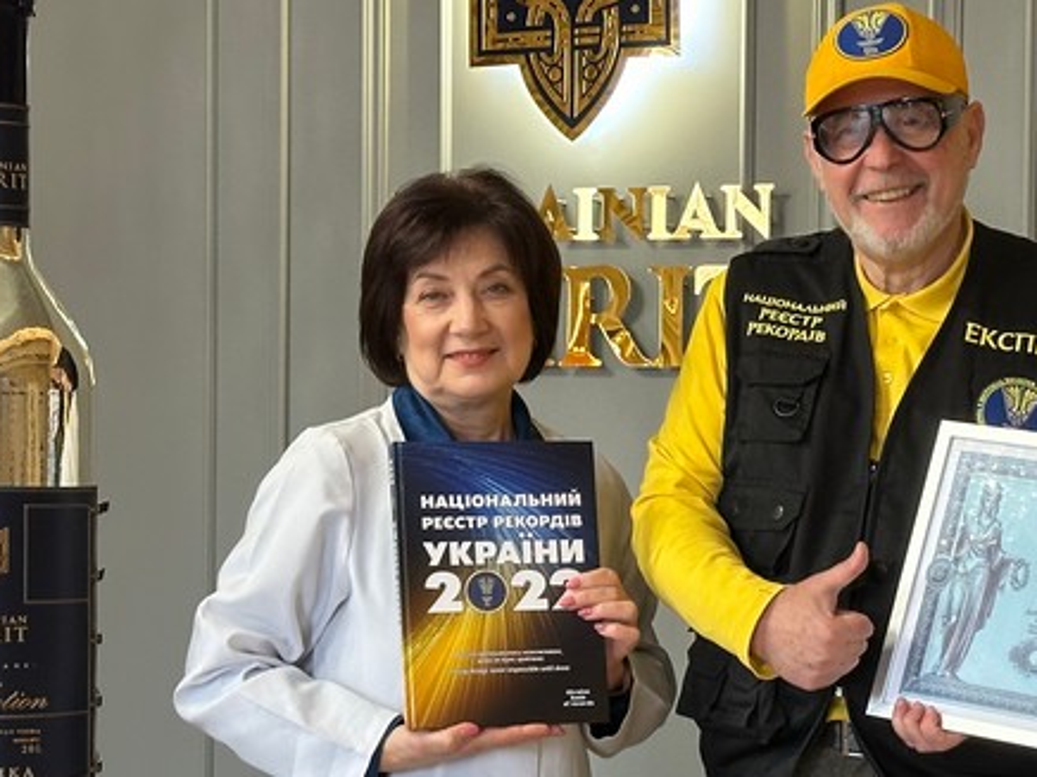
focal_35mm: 110
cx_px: 821
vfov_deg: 13.4
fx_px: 3295
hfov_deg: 17.7
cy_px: 547
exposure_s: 1/50
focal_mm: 6.86
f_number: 1.78
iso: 160
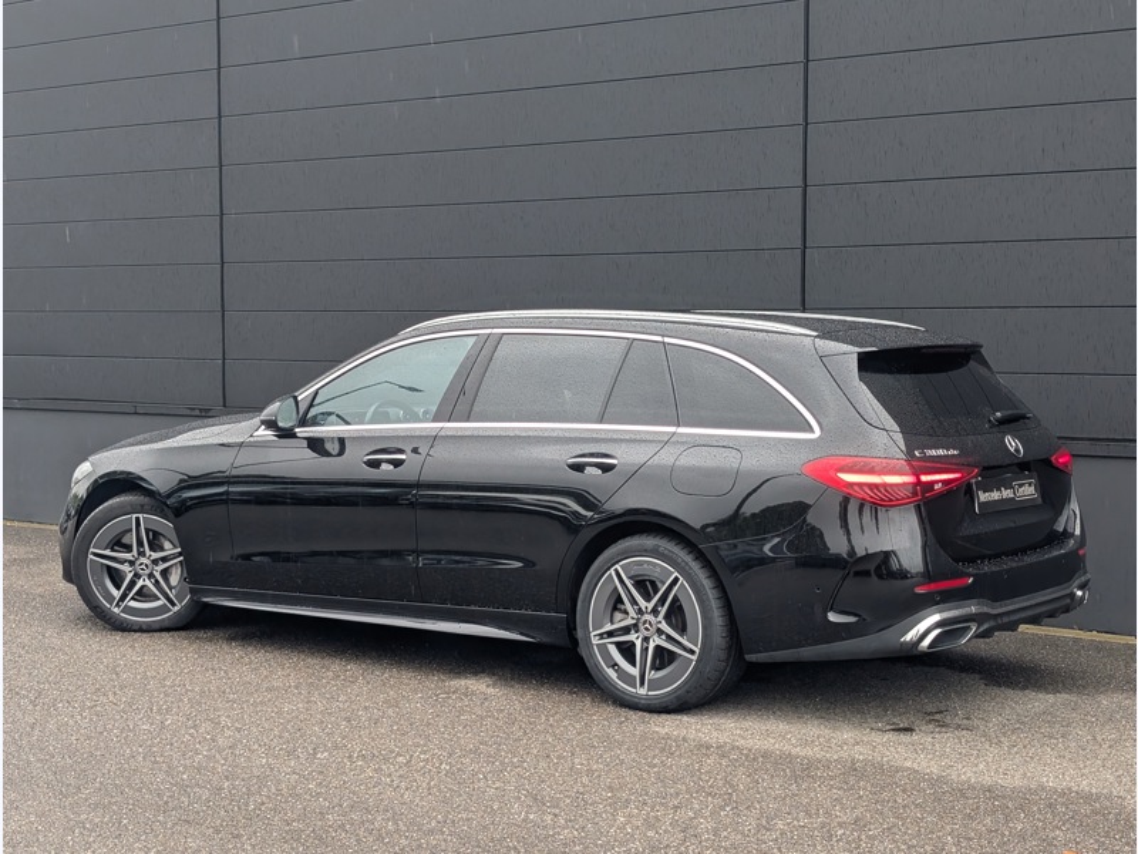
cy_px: 427
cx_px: 569
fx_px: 1611
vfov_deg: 29.7
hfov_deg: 38.9
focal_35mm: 49
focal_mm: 6.9
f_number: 1.68
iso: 121
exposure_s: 1/327
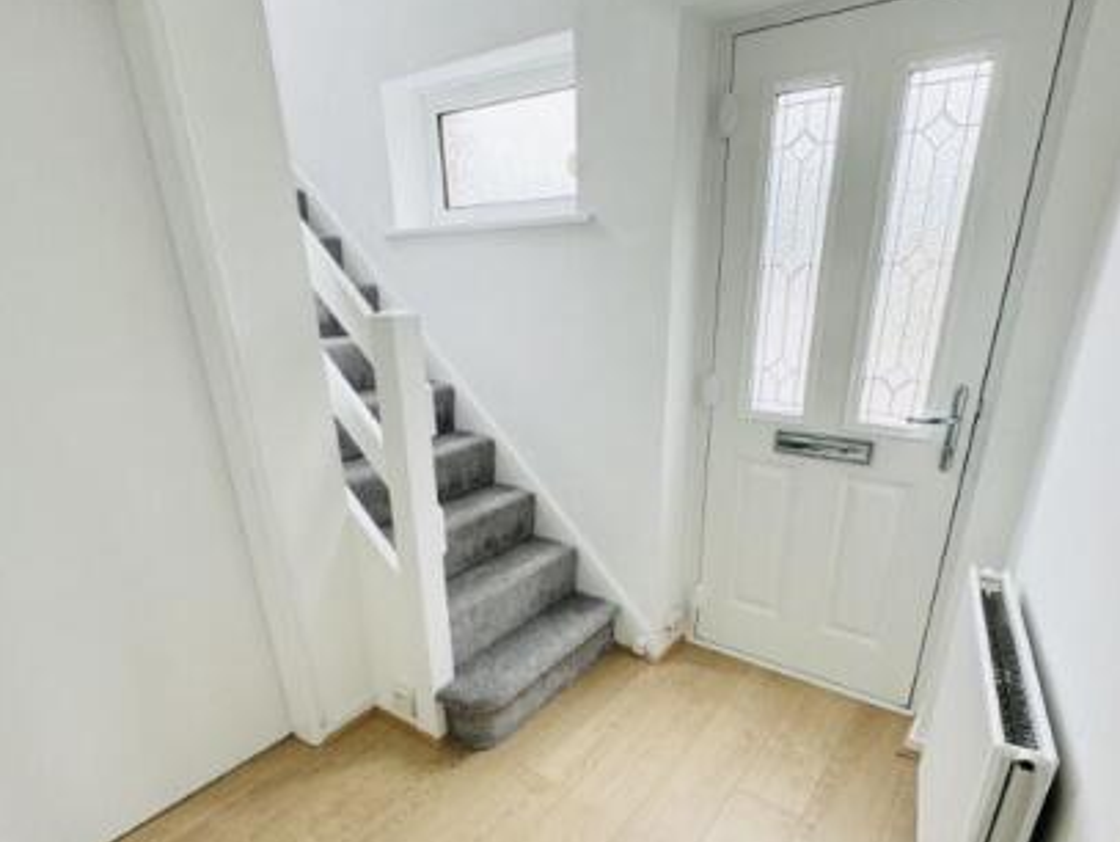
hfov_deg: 81.7
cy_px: 541
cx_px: 570
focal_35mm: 20
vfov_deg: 64.8
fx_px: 648
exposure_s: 1/99
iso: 100
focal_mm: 2.22
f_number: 2.2
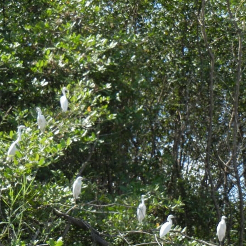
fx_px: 1367
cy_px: 160
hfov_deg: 10.2
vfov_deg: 10.3
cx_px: 27
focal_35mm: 170
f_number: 4.5
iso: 160
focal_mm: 18.3
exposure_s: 1/378
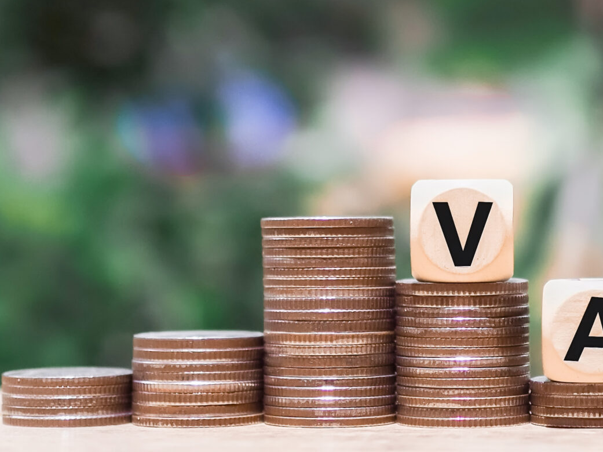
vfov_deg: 11.9
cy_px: 7
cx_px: 630
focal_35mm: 123
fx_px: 2142
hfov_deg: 15.7
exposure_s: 1/3200
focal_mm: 25
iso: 400
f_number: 2
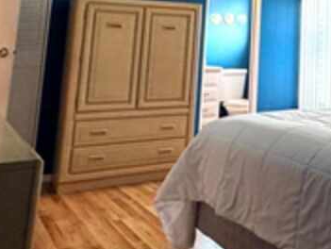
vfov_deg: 26.6
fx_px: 488
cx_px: 368
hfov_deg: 32.7
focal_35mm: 51
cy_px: -16
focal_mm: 2.22
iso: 320
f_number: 2.2
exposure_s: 1/120
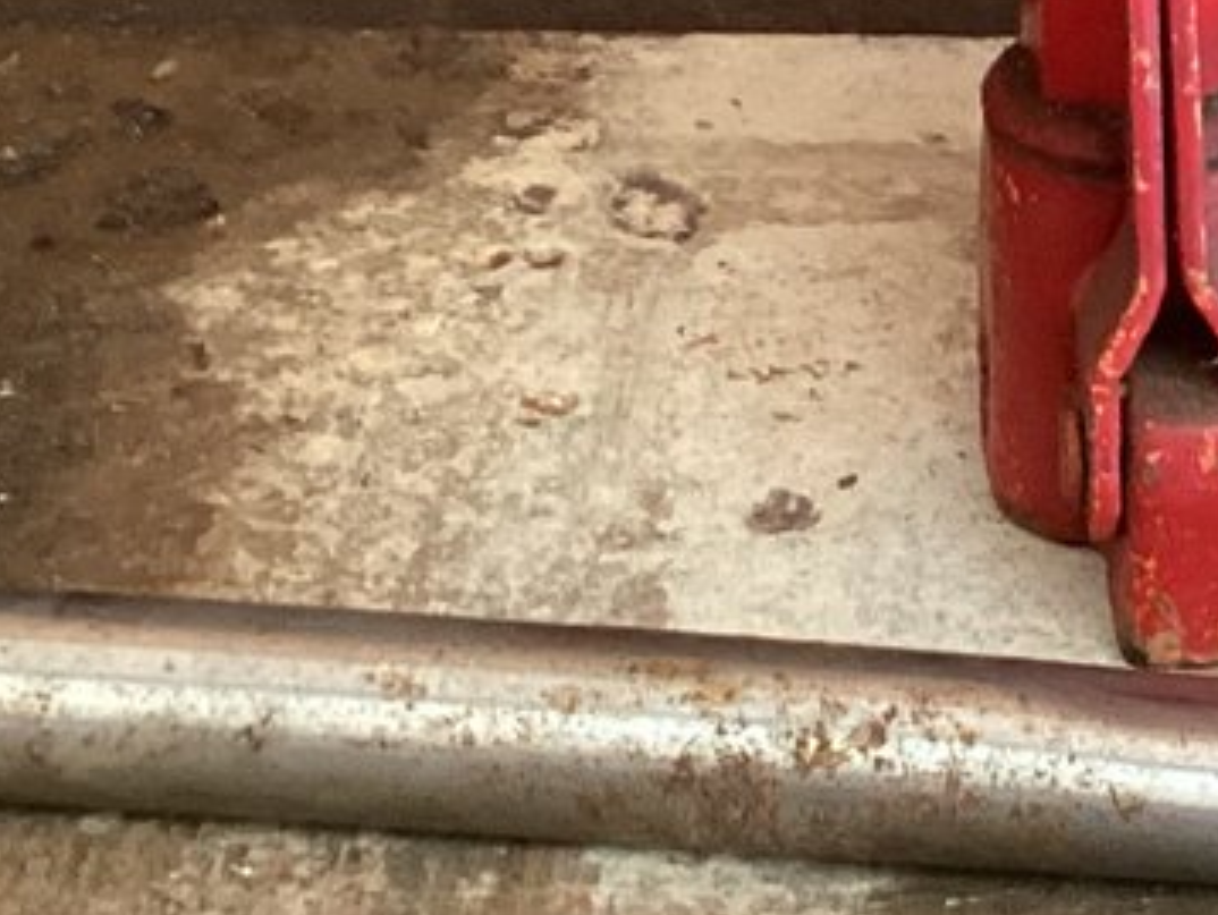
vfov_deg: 11.3
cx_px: 1356
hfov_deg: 14.7
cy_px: 87
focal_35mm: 131
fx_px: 4612
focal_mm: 3.3
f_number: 2.4
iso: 250
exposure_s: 1/50
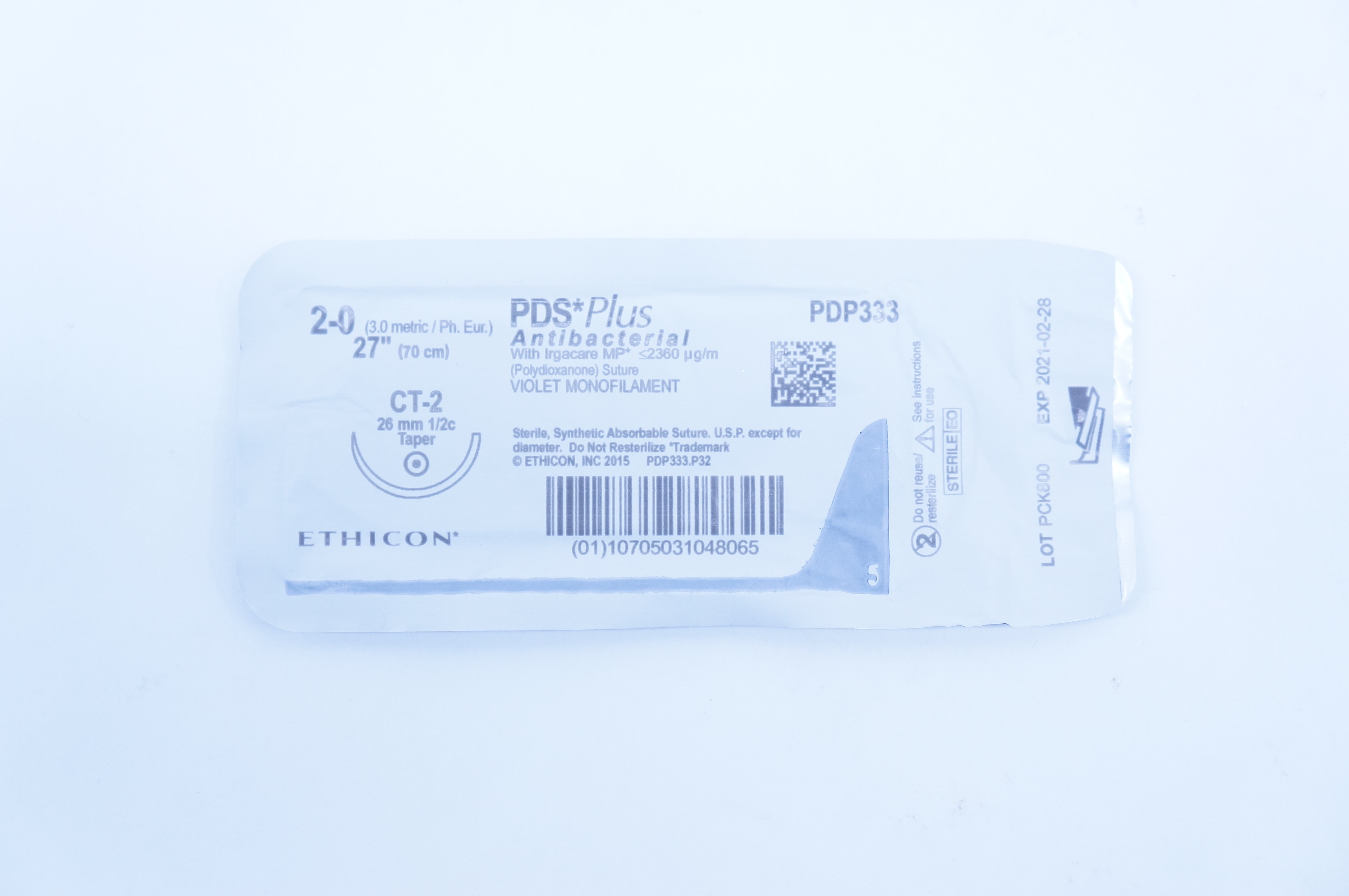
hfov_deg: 41.2
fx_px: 1797
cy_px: 448
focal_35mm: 48
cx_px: 674
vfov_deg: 28.0
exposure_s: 1/160
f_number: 4.5
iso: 800
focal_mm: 32
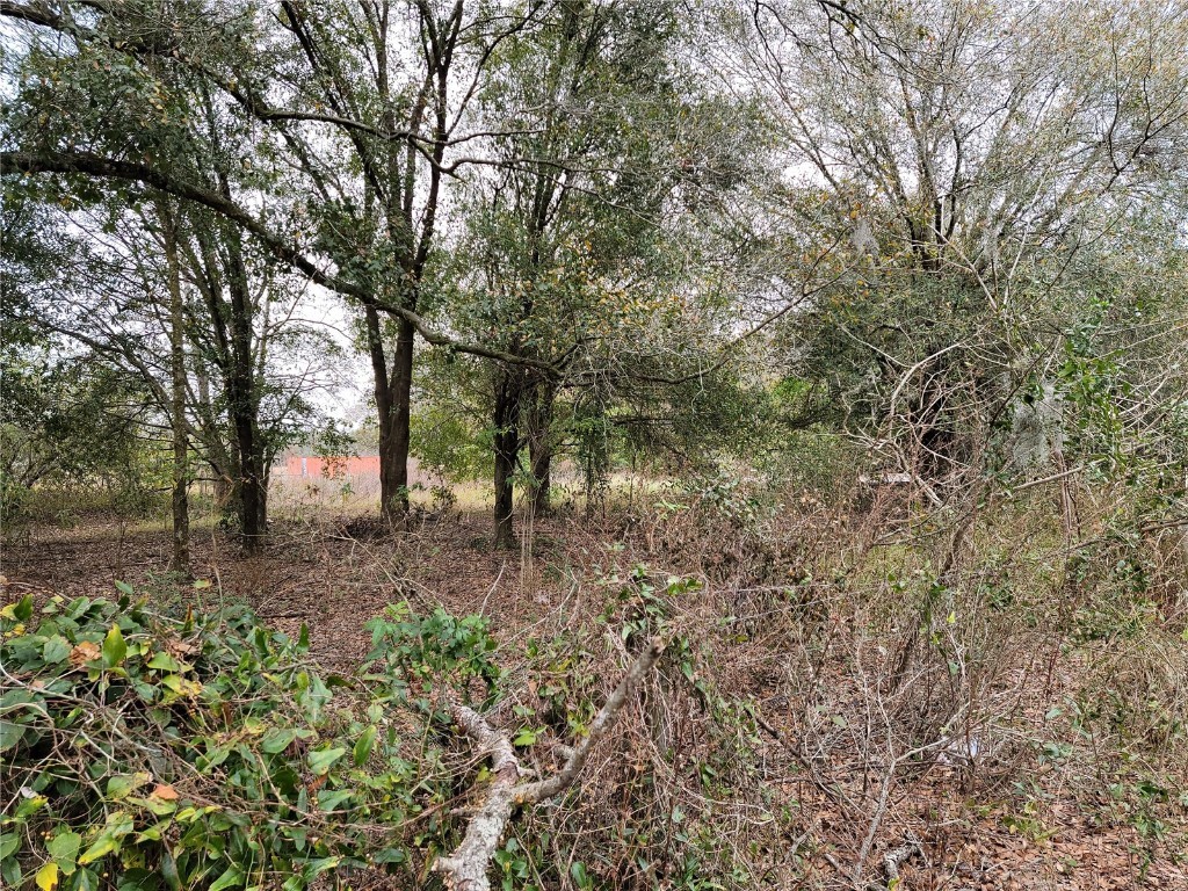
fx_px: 824
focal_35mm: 24
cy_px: 446
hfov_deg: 71.6
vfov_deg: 56.8
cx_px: 594
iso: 16
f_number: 1.8
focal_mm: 6.7
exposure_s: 1/158
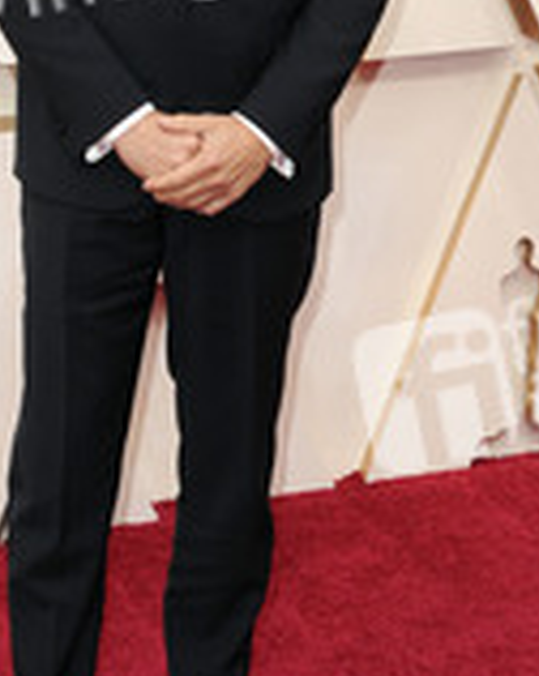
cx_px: 186
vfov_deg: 13.9
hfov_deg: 11.2
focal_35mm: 138
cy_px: 158
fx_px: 2757
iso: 1250
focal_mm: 58
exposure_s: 1/250
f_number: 7.1
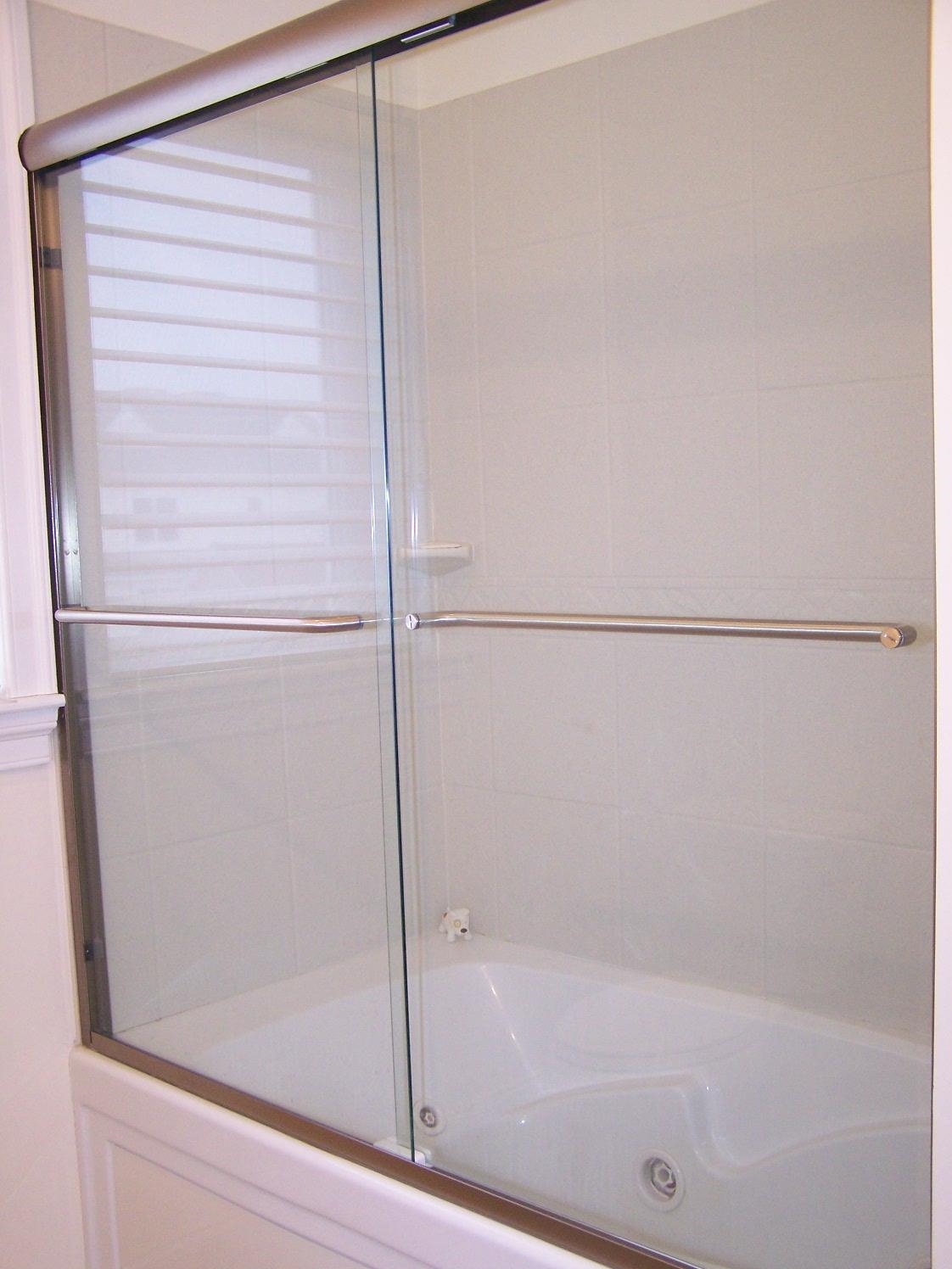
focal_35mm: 38
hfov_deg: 37.7
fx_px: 1393
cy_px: 634
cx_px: 476
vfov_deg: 49.0
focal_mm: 6.3
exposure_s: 1/60
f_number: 2.8
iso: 160
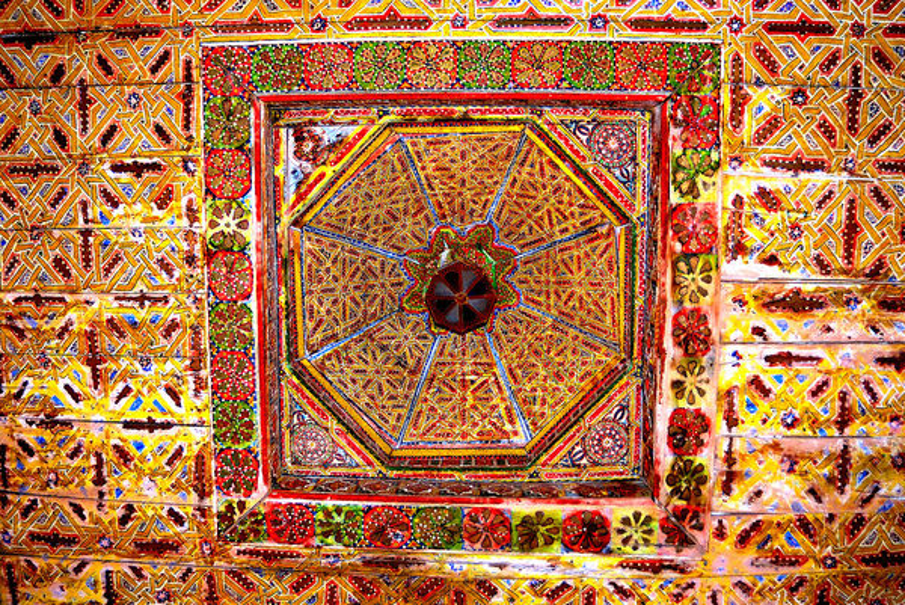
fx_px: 906
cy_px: 302
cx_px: 452
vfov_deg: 36.9
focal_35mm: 36
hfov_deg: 53.1
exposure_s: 1/60
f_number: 4.2
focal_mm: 24
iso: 200
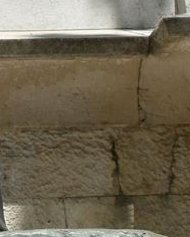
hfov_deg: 7.5
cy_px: -45
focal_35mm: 197
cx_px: -216
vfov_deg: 9.7
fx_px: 1384
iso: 250
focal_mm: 31
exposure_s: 1/250
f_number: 14
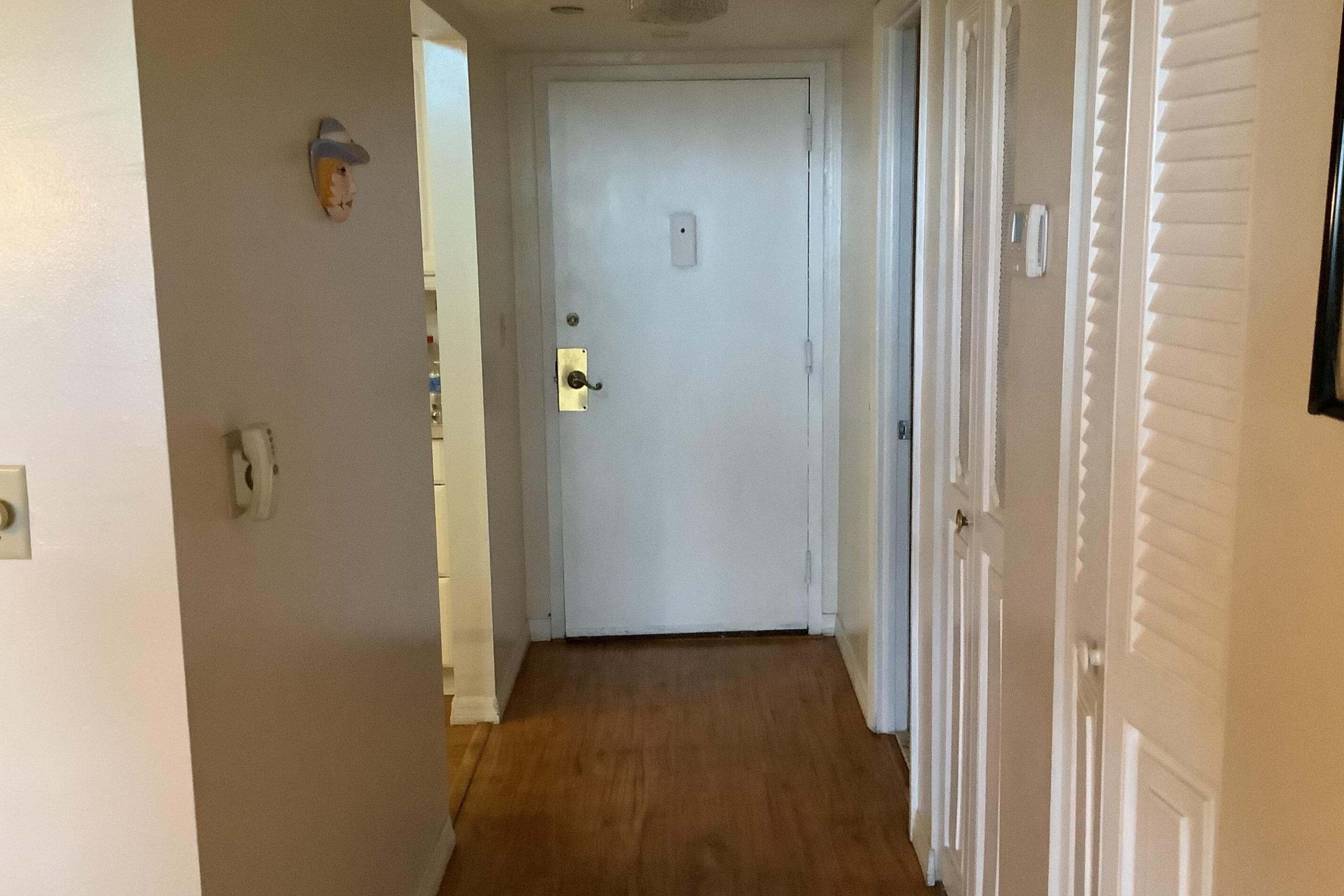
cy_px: 430
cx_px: 682
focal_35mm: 34
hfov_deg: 55.8
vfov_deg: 38.9
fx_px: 1269
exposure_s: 1/40
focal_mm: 3.3
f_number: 2.4
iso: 400
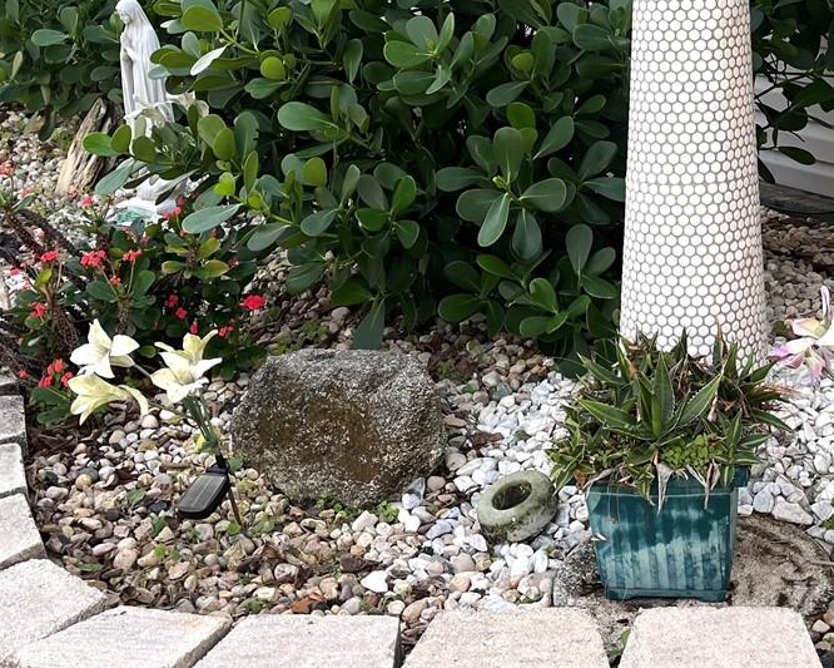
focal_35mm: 61
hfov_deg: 30.4
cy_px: 70
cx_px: 640
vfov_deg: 24.3
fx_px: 1506
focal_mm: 5.1
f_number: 1.6
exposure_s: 1/325
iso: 50
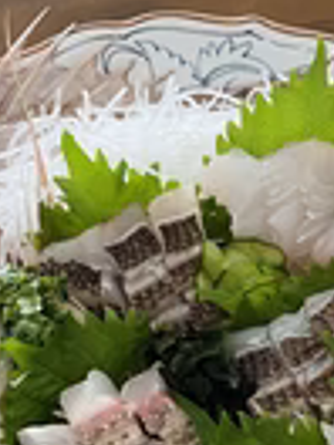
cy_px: 256
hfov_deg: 18.6
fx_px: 1016
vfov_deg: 24.7
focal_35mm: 79
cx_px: 223
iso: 160
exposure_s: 1/60
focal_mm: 4.25
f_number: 1.8
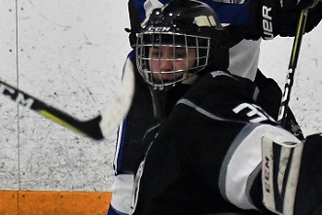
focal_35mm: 303
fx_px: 2711
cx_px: 100
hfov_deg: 6.8
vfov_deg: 4.5
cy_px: 155
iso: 2800
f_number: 2.8
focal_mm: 70
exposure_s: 1/800
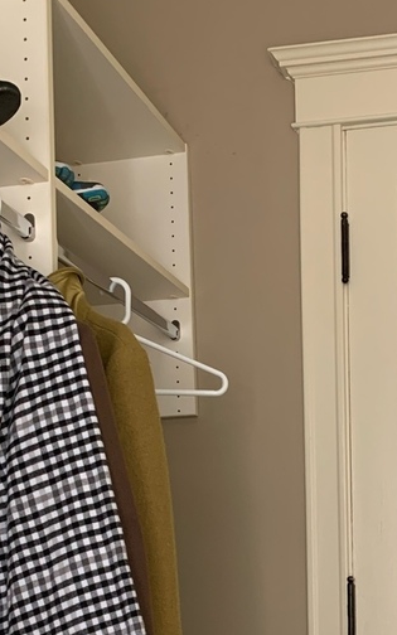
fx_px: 1021
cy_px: 611
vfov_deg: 32.2
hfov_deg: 21.5
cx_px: 352
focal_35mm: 59
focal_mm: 4.25
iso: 160
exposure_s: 1/60
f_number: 1.8
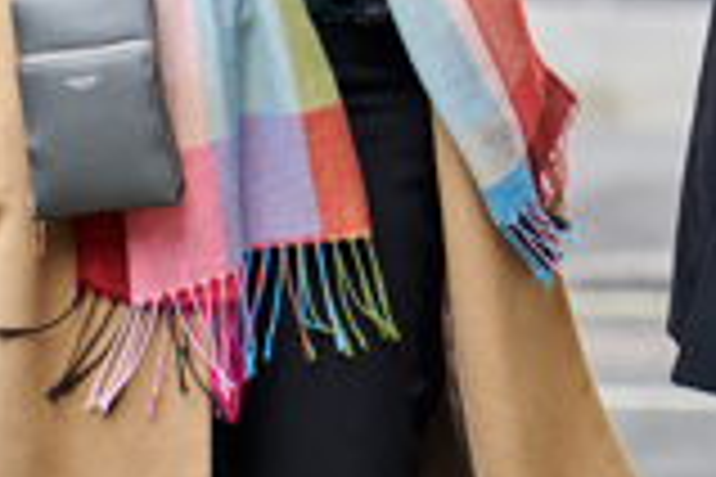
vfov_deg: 2.0
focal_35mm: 704
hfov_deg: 2.9
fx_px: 14001
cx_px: 1175
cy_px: -178
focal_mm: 140
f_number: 2.8
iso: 320
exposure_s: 1/250
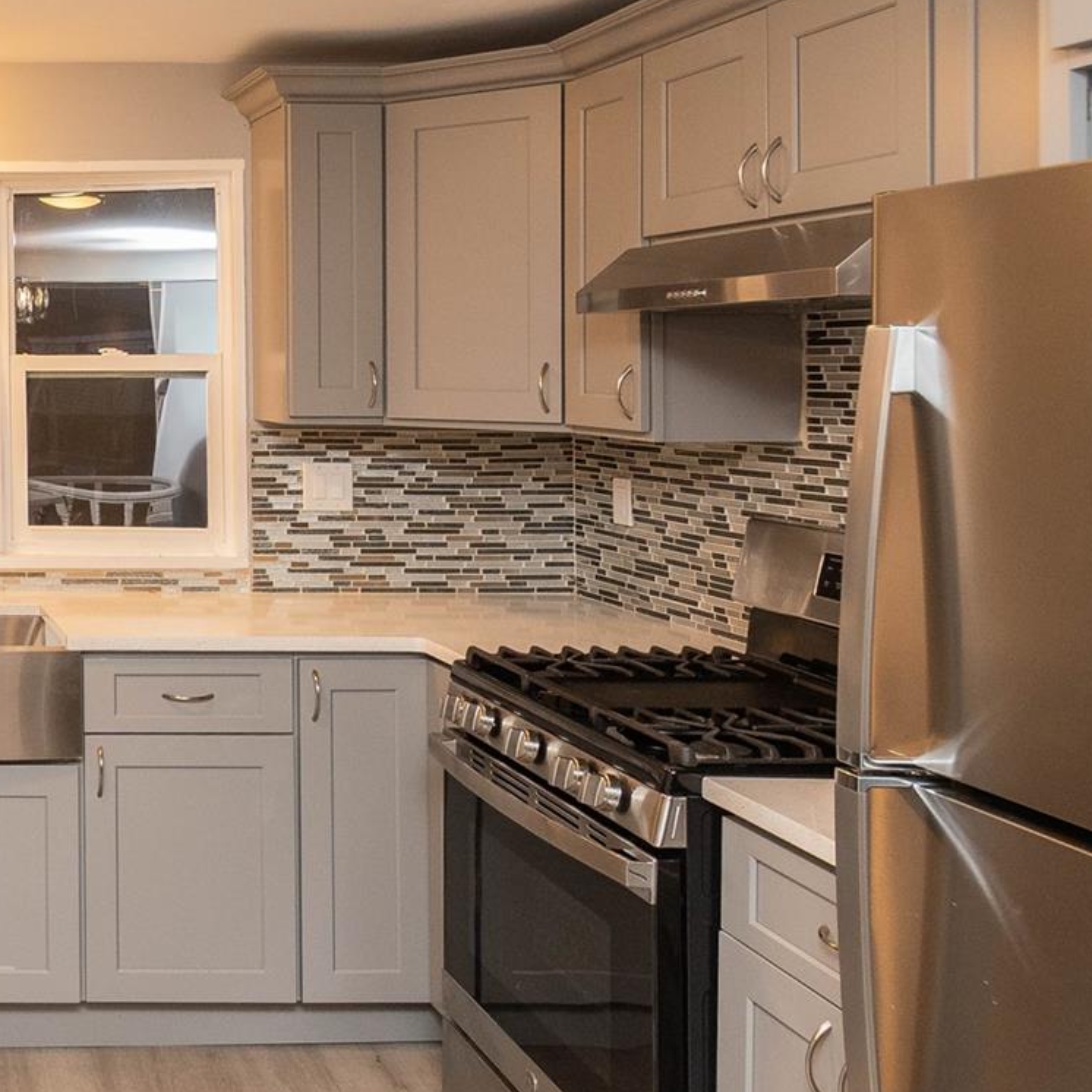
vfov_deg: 47.1
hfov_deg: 38.9
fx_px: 1249
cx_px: -108
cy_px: 608
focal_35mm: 35
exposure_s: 1/60
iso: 1250
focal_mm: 10
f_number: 5.6
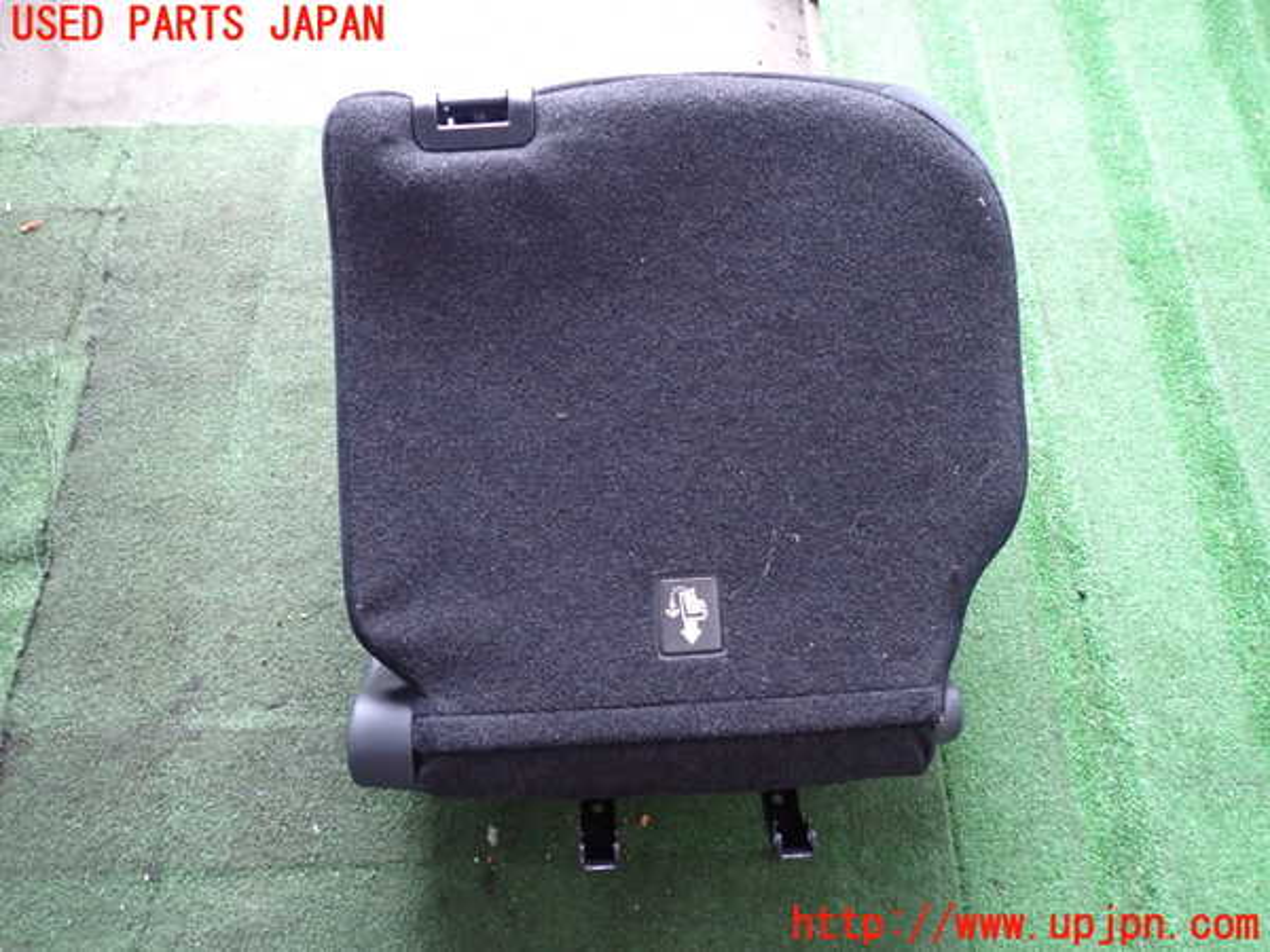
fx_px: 917
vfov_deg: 54.9
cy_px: 476
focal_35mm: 25
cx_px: 635
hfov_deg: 69.4
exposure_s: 1/13
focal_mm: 4.5
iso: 800
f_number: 2
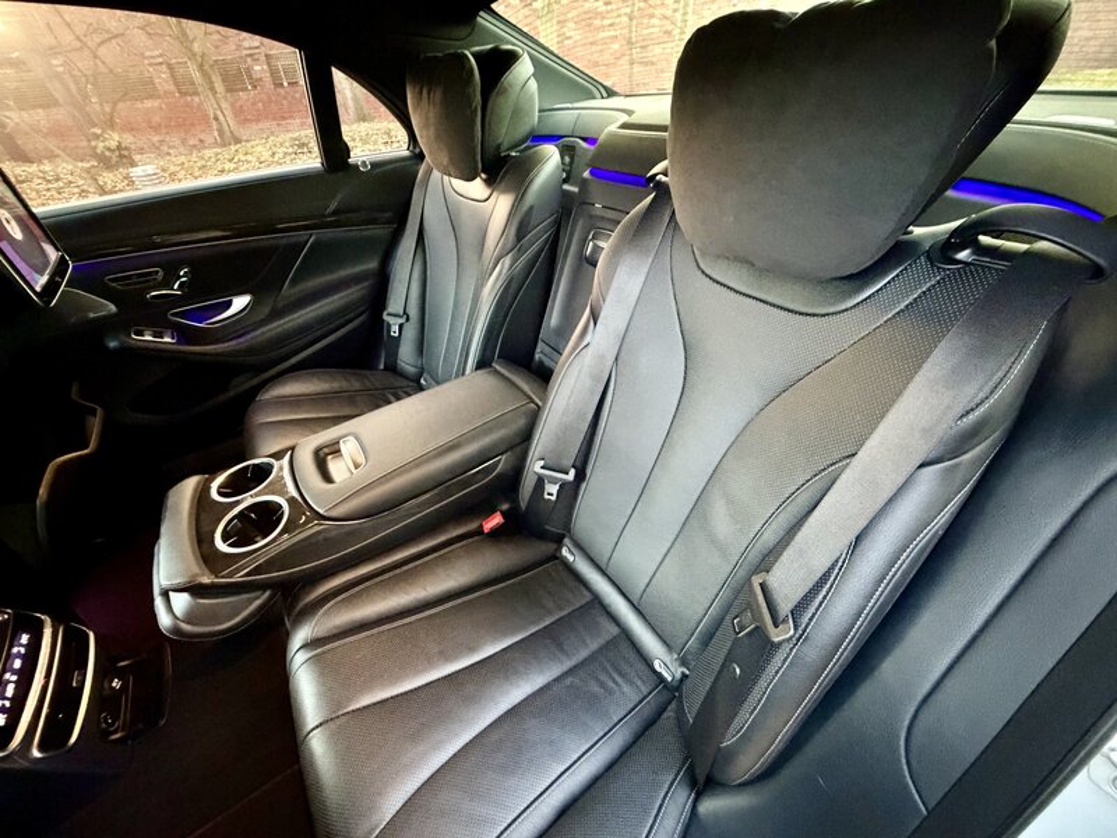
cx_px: 558
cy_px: 419
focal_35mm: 14
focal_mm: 2.22
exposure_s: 1/33
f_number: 2.2
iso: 1600
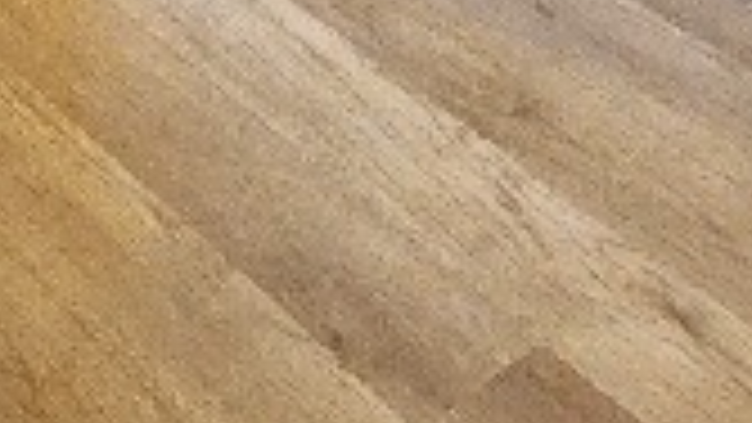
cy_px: -1148
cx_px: -288
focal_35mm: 85
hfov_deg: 21.9
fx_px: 1695
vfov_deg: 8.7
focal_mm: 2.2
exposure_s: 1/33
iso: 320
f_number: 2.2
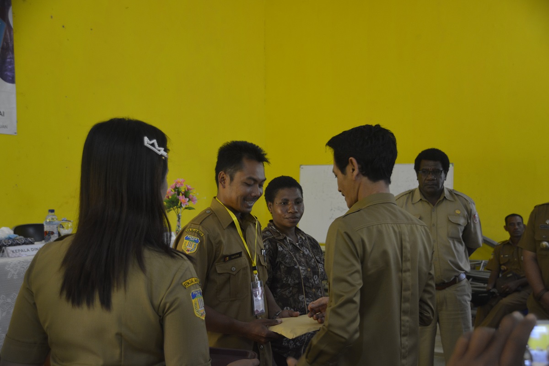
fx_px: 732
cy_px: 183
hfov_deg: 41.1
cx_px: 274
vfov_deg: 28.1
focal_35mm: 48
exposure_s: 1/45
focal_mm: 32
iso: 800
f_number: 4
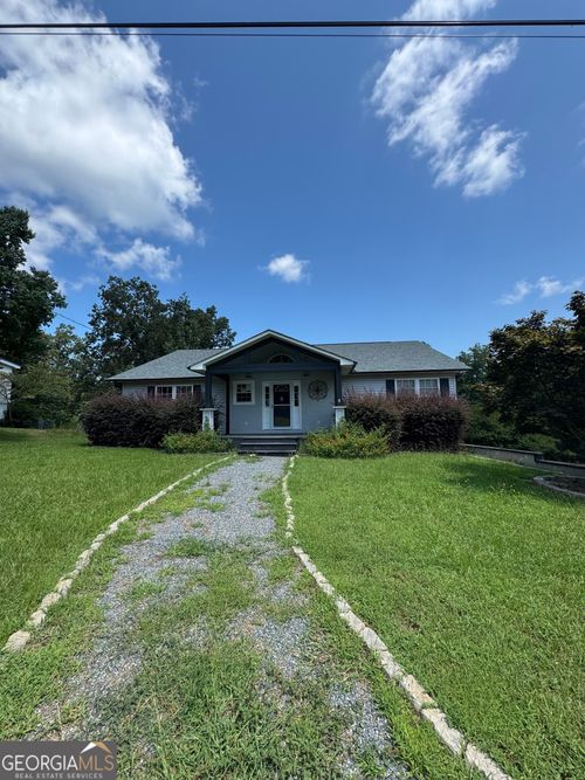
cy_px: 390
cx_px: 292
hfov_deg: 85.7
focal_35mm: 14
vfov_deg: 102.1
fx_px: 316
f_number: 2.2
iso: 50
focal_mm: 2.22
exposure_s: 1/1178
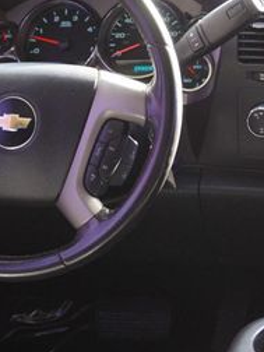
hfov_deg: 17.5
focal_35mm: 84
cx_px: 177
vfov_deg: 23.1
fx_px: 856
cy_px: 116
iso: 400
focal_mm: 23
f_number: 4.5
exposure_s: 1/60
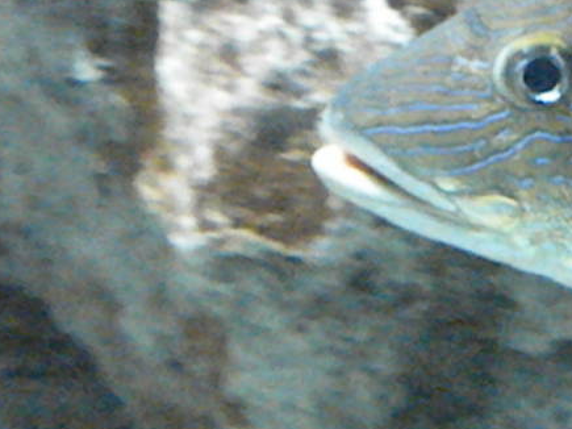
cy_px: 164
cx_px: 703
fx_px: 2247
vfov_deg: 10.9
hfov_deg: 14.0
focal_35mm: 136
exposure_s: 1/30.6
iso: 3200
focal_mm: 6.6
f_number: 3.5
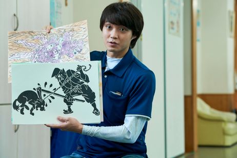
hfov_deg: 17.5
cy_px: 79
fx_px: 770
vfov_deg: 11.7
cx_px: 118
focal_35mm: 117
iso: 1250
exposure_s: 1/160
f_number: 5.6
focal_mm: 117
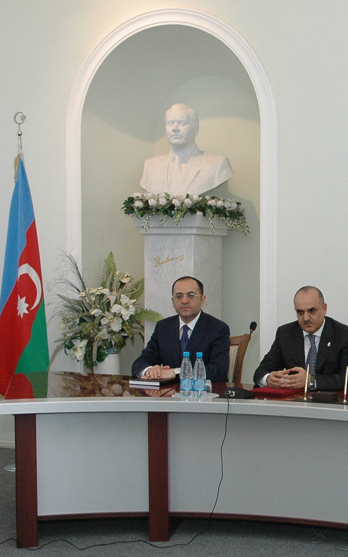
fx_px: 1047
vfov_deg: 29.8
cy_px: 303
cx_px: 450
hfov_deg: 17.7
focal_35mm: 69
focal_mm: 24
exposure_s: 1/80
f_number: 5.6
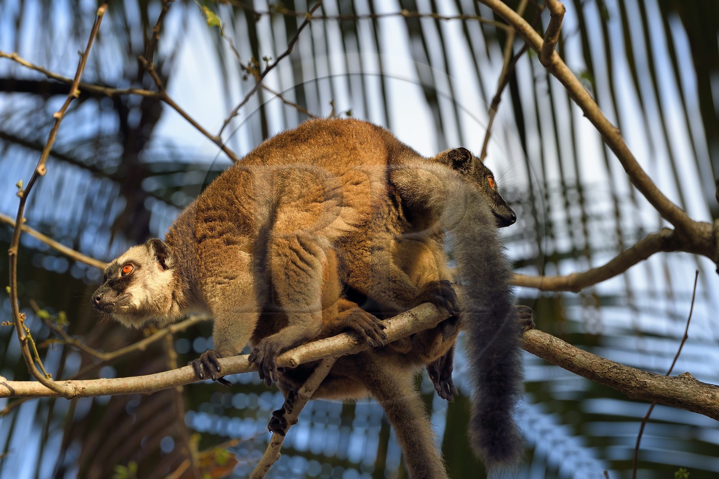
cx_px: 360
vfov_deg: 9.1
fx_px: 2995
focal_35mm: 150
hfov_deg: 13.7
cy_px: 240
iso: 400
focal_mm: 150
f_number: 5.6
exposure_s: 1/400
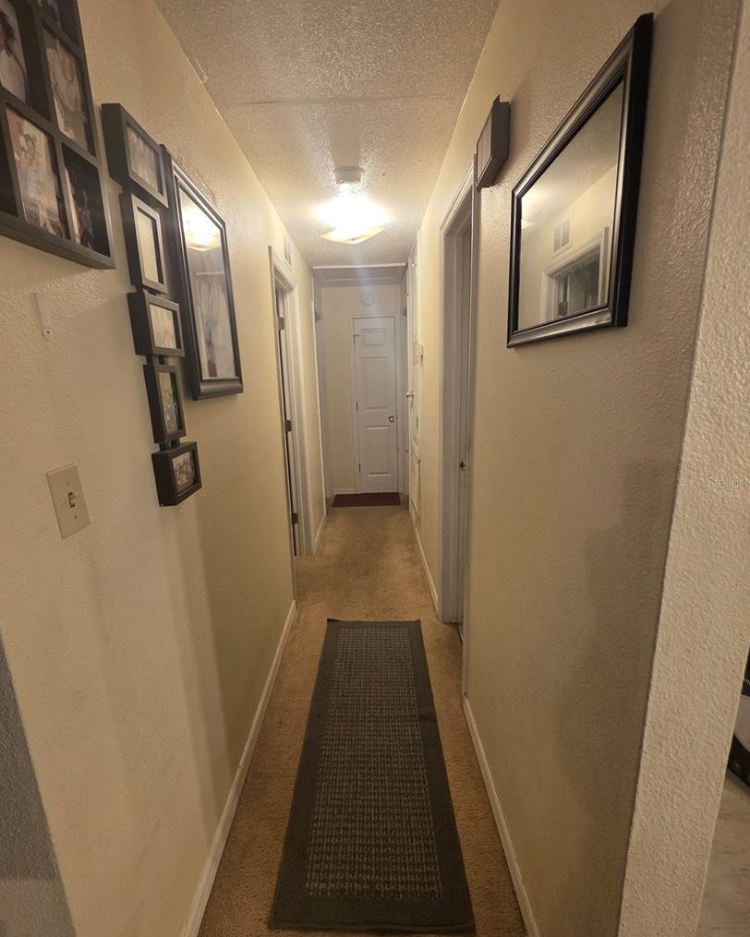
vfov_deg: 96.8
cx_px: 357
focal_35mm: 15
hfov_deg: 84.0
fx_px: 416
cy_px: 482
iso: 320
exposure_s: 1/60
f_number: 1.9
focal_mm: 2.2
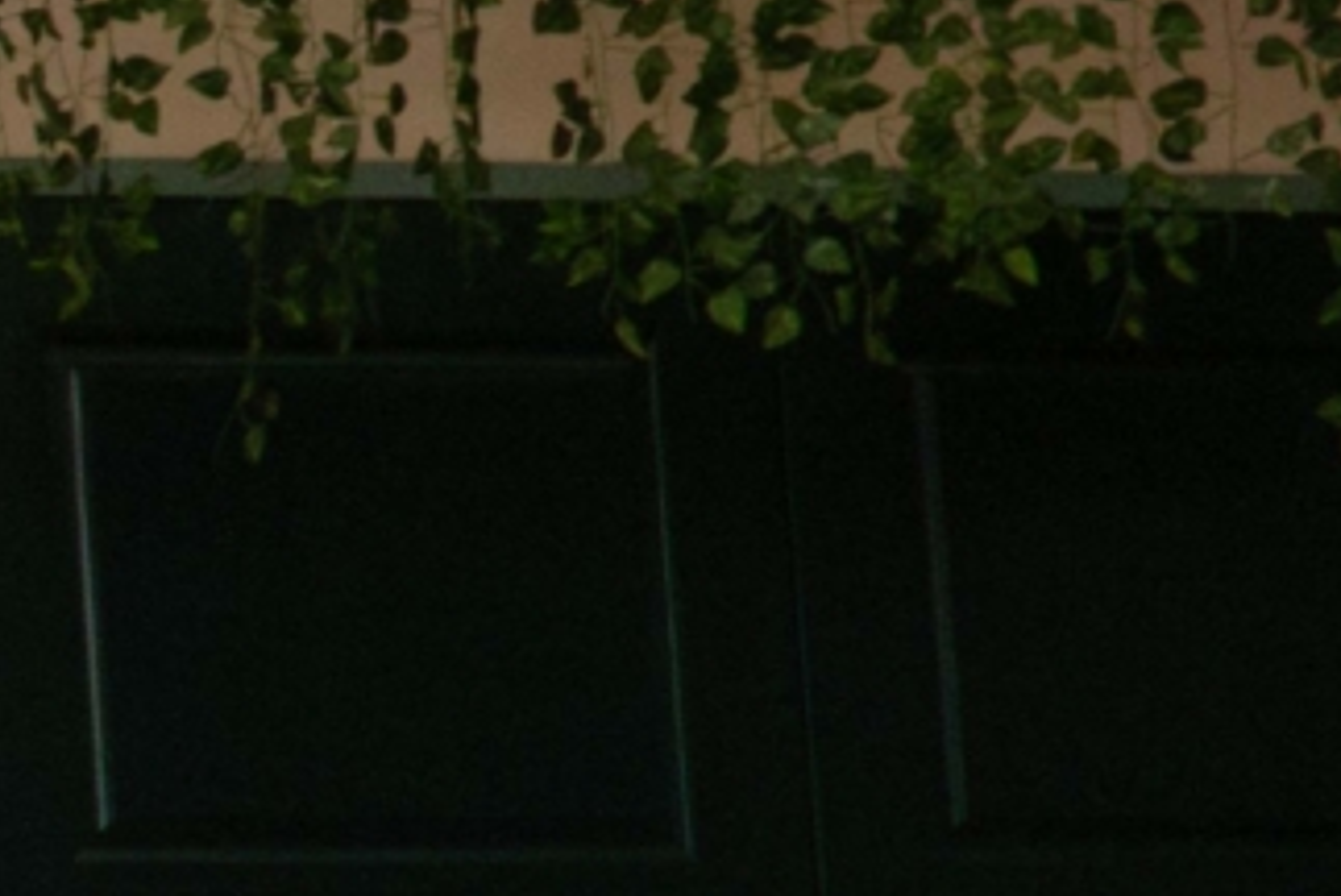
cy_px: 1396
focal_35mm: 190
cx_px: -3205
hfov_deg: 8.3
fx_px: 7084
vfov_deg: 7.1
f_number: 7.1
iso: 400
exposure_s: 1/160
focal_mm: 24
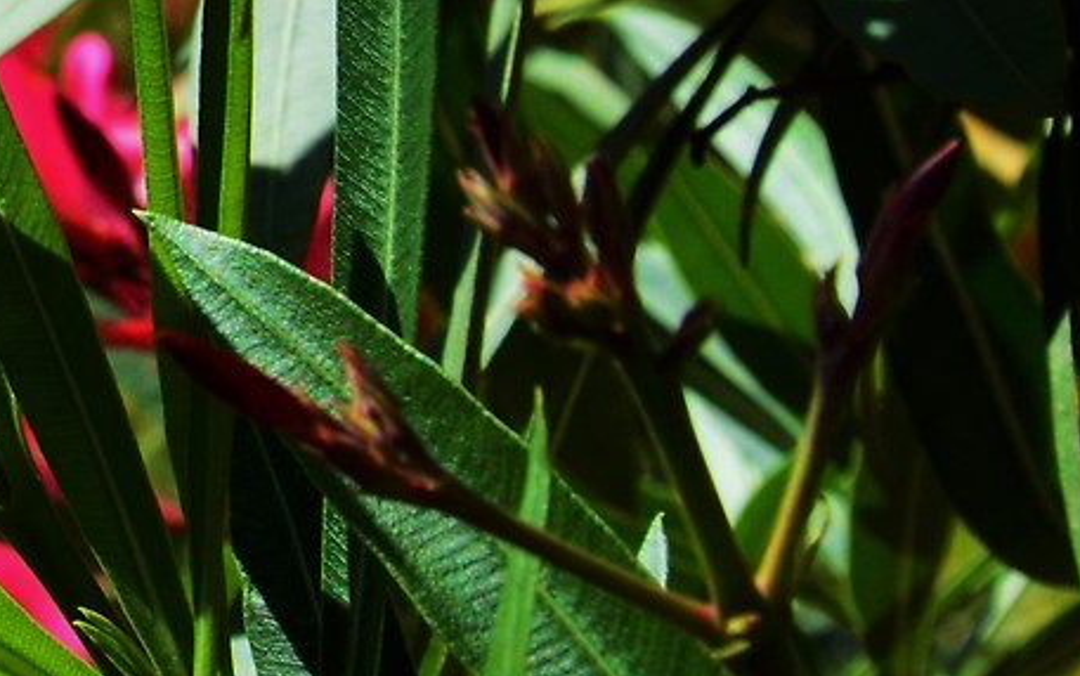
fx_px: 11807
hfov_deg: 5.1
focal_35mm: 401
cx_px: -1508
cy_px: -992
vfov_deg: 3.2
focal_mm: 50
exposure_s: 1/500
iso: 400
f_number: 11
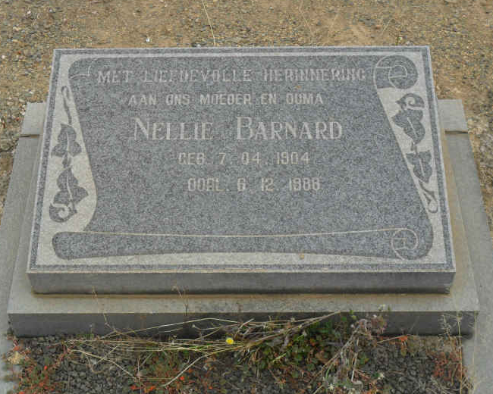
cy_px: 189
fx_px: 875
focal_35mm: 60
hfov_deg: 31.4
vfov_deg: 25.4
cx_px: 231
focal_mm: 9.3
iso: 100
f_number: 5
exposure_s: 1/250
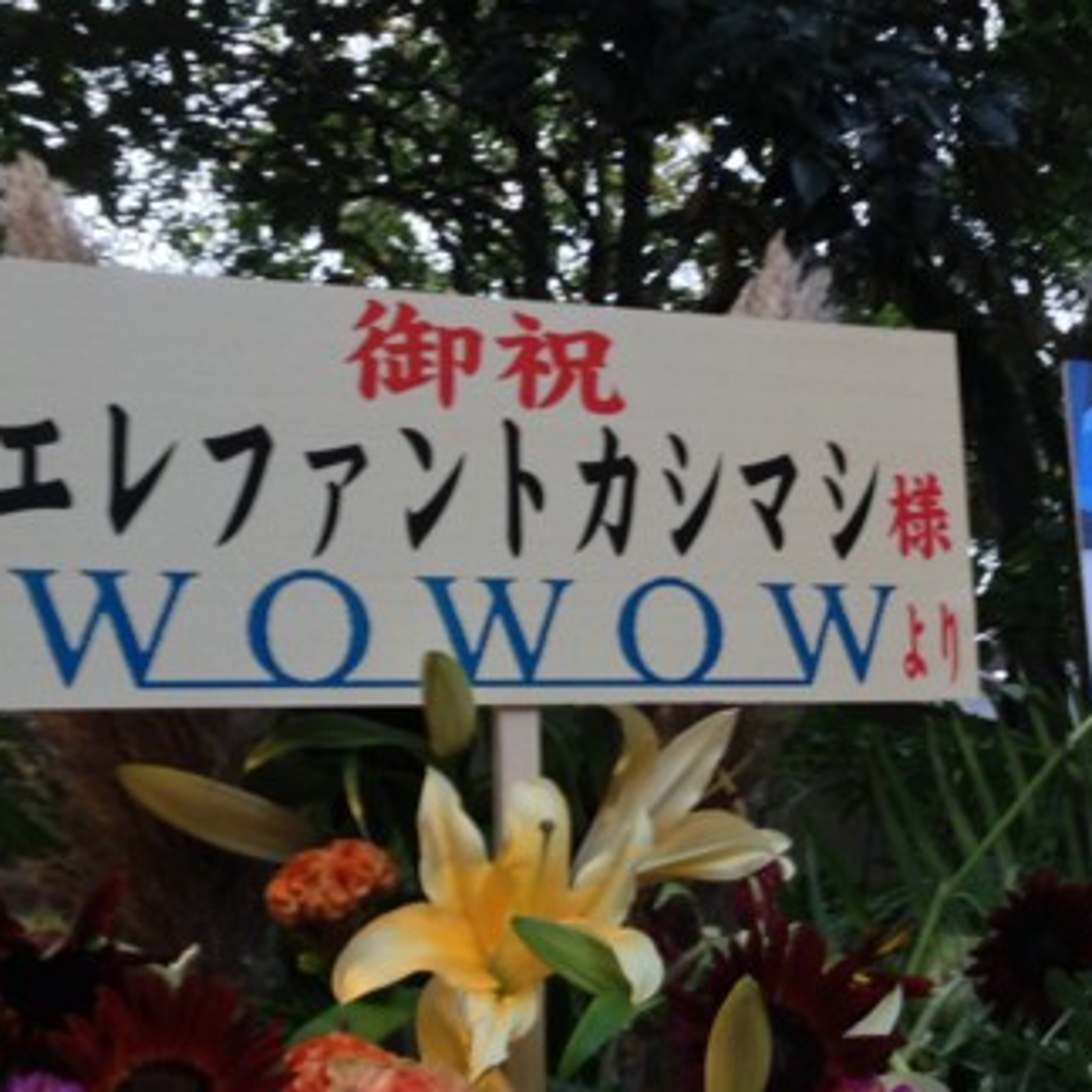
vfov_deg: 27.3
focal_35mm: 63
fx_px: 2248
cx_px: 782
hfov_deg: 27.0
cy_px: 474
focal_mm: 4.13
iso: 200
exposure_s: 1/20
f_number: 2.4
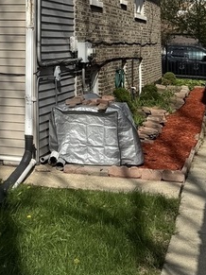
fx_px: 707
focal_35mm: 89
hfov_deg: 15.6
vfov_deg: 20.8
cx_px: -81
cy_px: -39
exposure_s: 1/7937
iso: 80
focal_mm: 6.76
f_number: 1.78
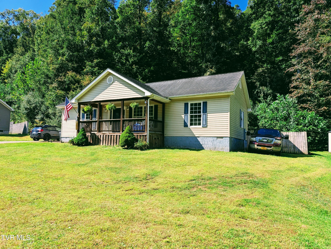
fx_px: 230
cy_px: 124
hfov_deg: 71.5
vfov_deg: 56.9
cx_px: 166
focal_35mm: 24
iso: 21
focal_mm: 6.9
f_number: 1.68
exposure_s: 1/742
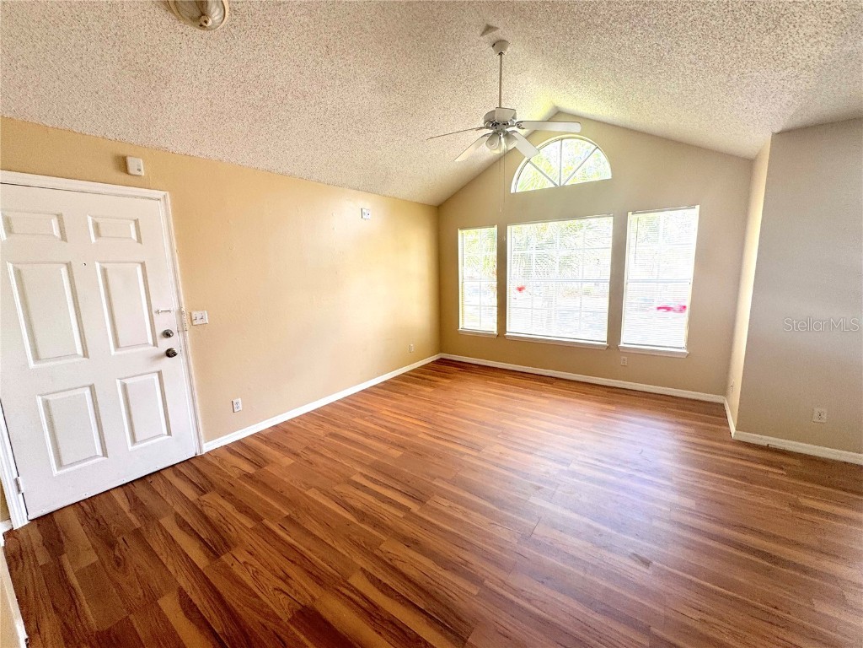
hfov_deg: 102.1
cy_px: 324
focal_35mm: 14
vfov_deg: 85.7
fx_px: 349
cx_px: 432
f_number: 2.2
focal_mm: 2.22
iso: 64
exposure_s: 1/99
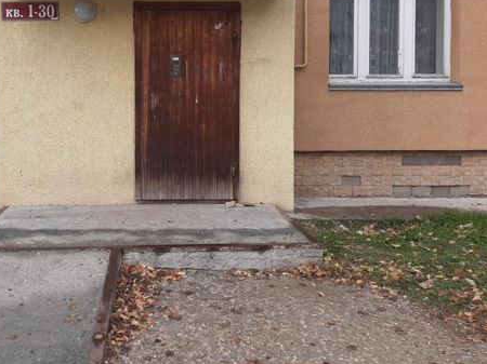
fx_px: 520
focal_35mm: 37
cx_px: 161
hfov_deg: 49.3
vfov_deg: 38.0
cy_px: 107
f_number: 1.7
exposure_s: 1/432
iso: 40
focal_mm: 3.93
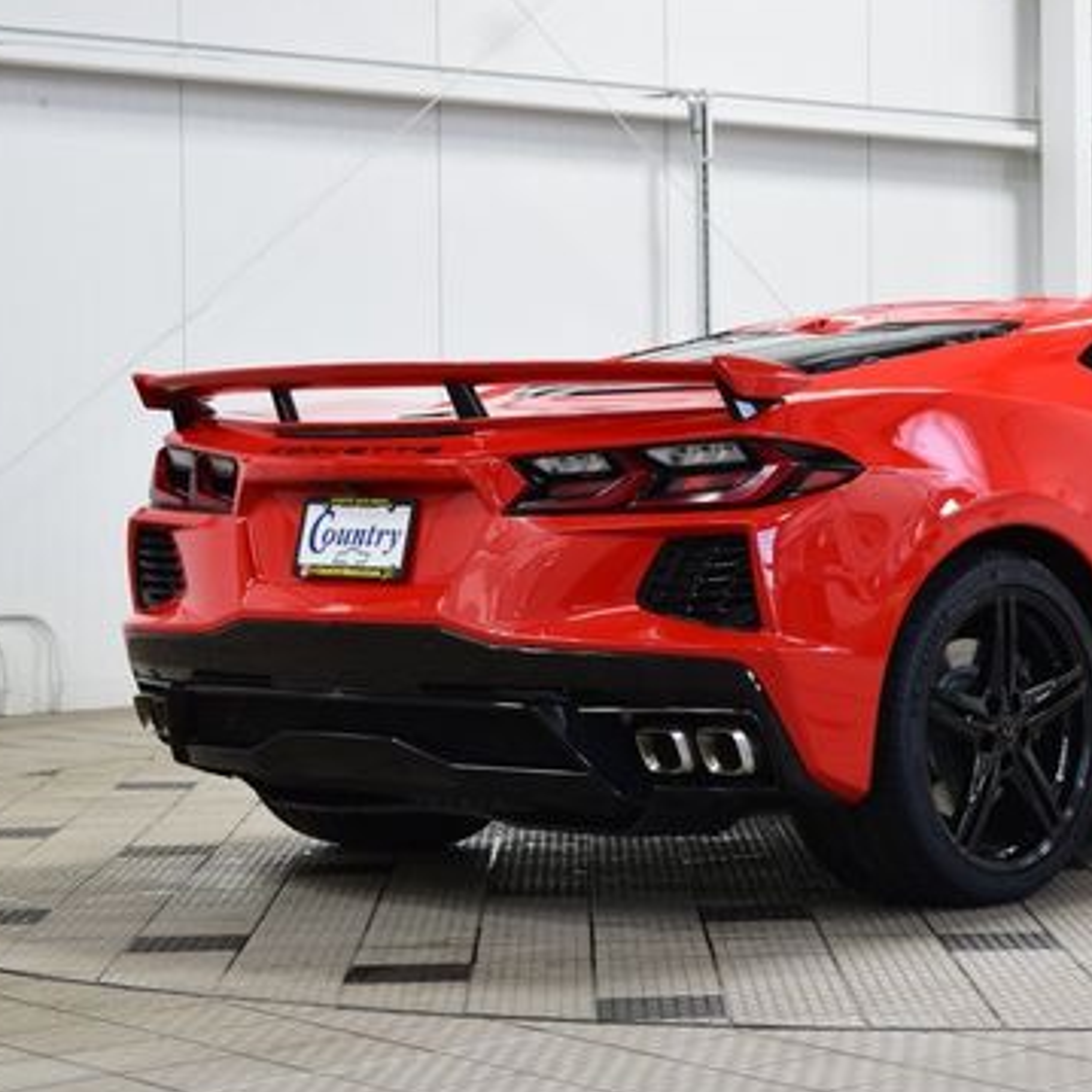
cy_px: 516
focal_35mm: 91
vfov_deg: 19.1
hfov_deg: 18.8
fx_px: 3248
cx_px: 928
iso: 450
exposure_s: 1/15
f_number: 6.3
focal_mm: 40
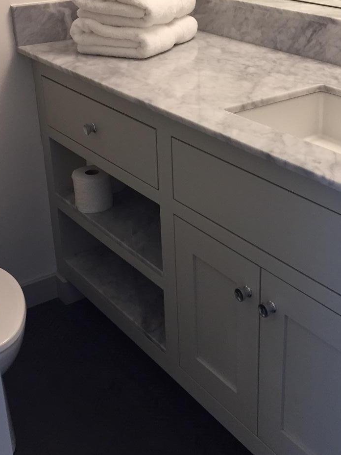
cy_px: 202
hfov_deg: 28.5
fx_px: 670
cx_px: 199
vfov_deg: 37.4
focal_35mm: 51
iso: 50
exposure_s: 1/30
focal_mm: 4.15
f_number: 2.2
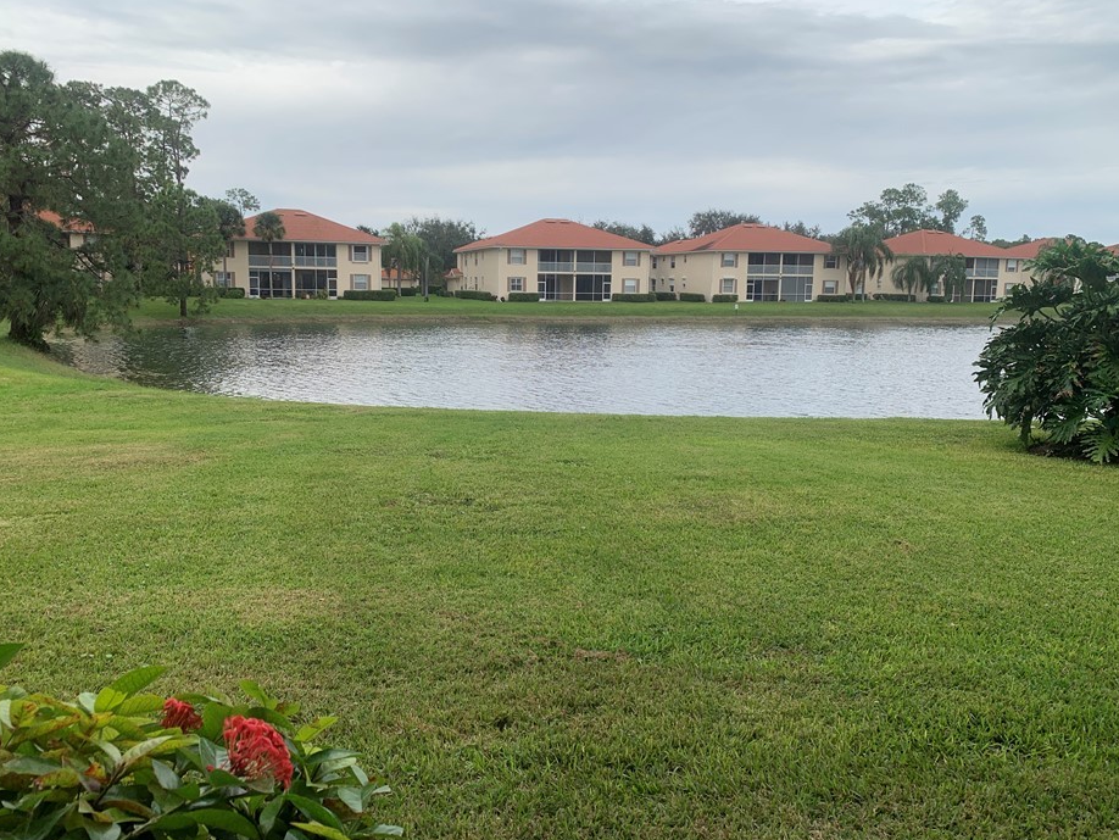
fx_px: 938
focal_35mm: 29
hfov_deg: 61.6
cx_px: 538
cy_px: 417
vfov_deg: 48.2
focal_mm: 4.25
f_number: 1.8
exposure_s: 1/1136
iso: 25
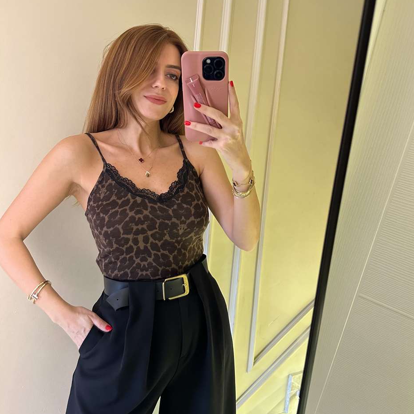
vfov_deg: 55.6
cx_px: 210
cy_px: 201
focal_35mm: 29
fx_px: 392
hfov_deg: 55.6
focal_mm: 6.86
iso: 400
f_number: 1.78
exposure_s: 1/60
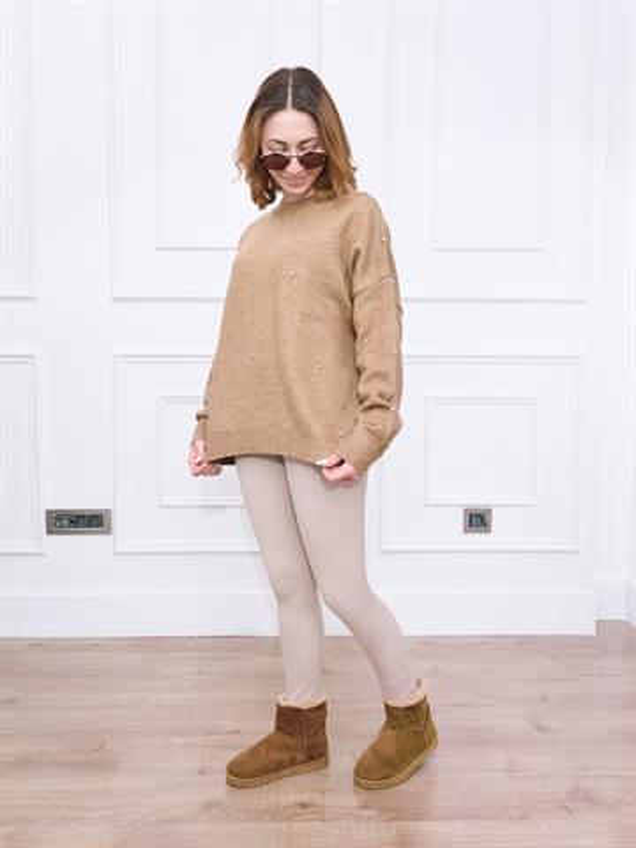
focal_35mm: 34
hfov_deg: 41.8
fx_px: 833
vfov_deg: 54.0
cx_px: 318
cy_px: 424
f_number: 5.6
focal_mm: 16
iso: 200
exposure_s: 1/100
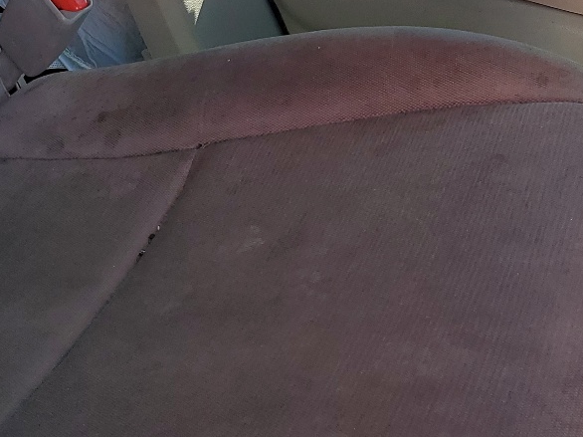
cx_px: 326
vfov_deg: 19.1
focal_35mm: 71
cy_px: -141
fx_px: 1195
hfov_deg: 27.4
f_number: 1.5
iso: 50
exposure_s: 1/208
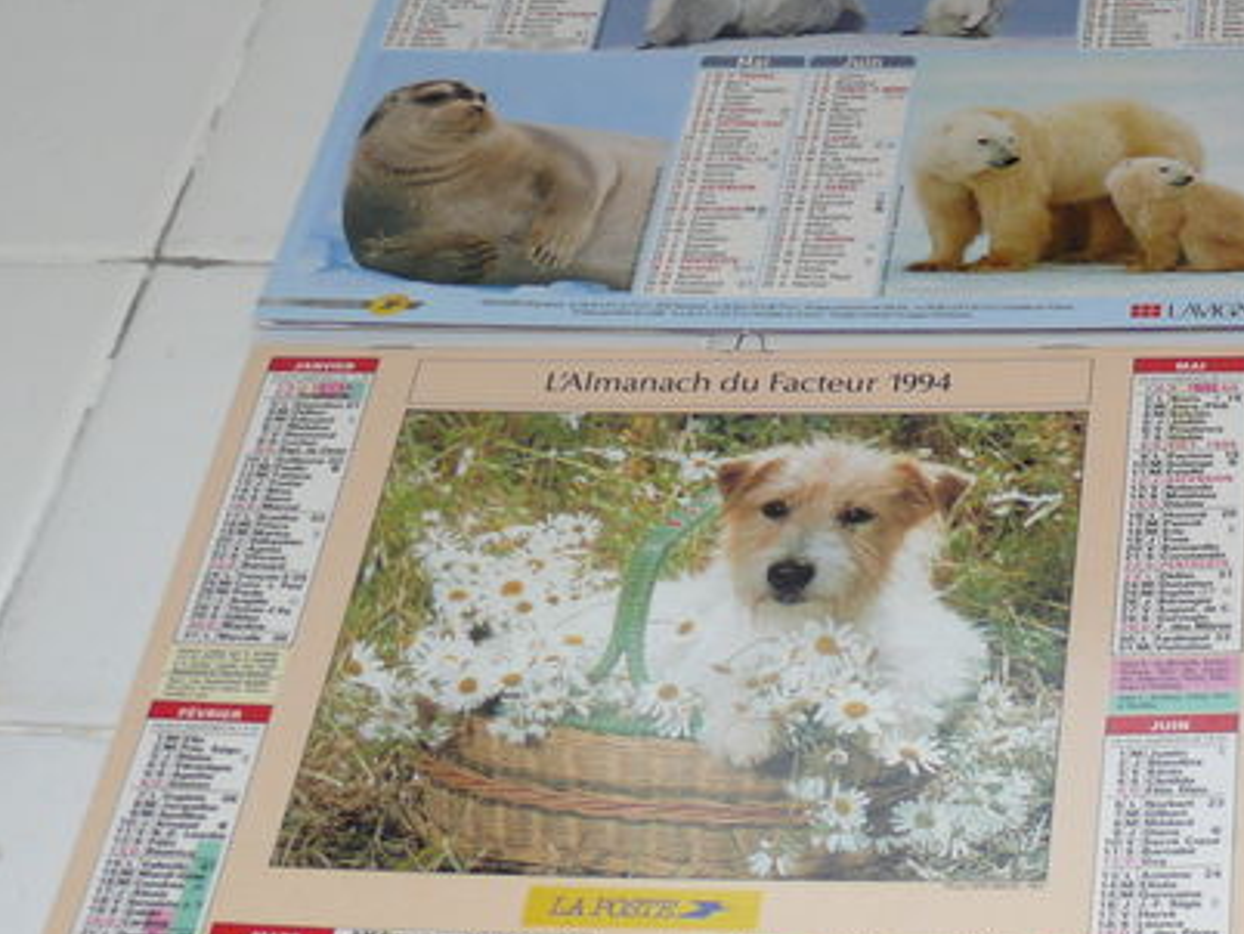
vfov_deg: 16.7
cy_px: 34
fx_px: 3128
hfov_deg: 21.7
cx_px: 1238
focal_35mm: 87
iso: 100
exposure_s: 1/30
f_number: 2.8
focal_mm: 7.4
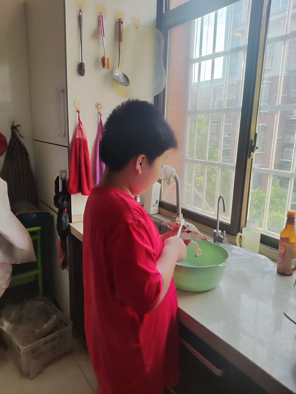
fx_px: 285
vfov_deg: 69.4
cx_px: 148
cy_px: 197
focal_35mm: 25
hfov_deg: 54.9
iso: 105
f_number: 1.79
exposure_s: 1/100
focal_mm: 4.71
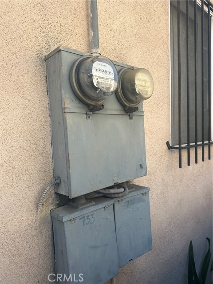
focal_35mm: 24
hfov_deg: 56.8
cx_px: 106
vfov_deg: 71.6
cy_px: 142
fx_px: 197
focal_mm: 6.86
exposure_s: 1/1374
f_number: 1.78
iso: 80
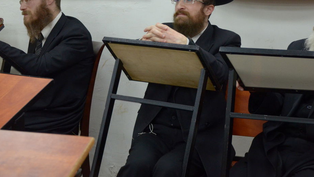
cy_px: 32
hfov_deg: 26.2
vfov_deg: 14.8
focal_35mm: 81
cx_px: 181
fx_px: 674
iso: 1000
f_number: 5.6
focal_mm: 34
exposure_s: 1/125
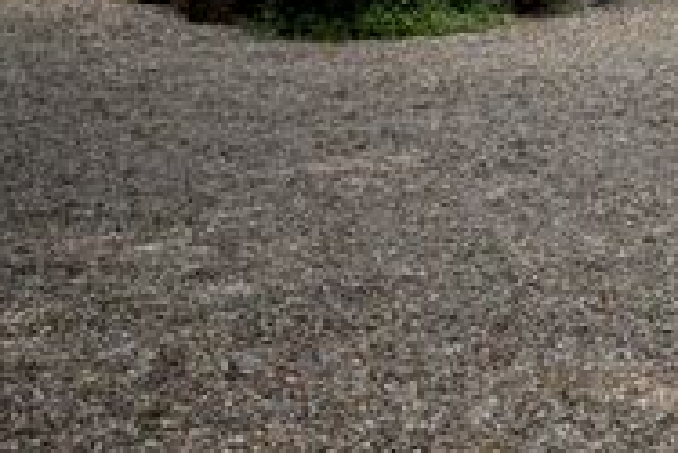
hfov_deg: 21.4
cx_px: 1113
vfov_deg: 17.9
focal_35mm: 73
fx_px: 1373
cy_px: -78
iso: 100
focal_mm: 13
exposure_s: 1/160
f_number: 8
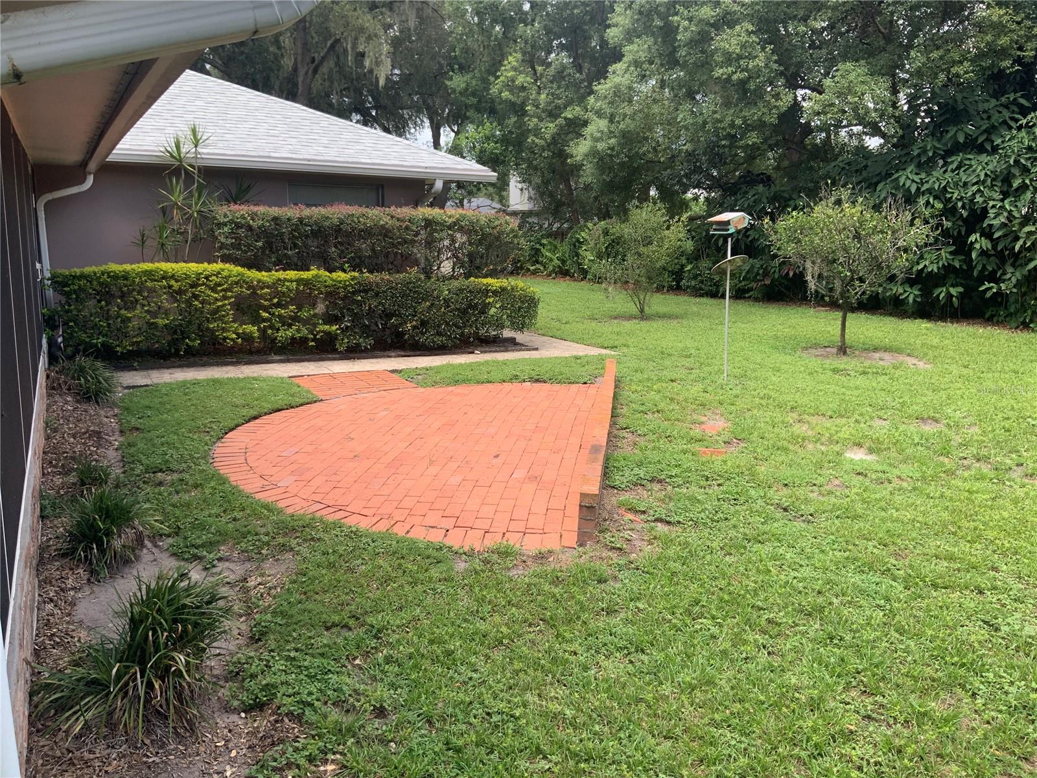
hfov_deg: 61.7
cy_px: 389
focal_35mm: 29
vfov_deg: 48.2
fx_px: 869
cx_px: 518
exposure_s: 1/442
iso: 16
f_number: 1.8
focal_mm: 3
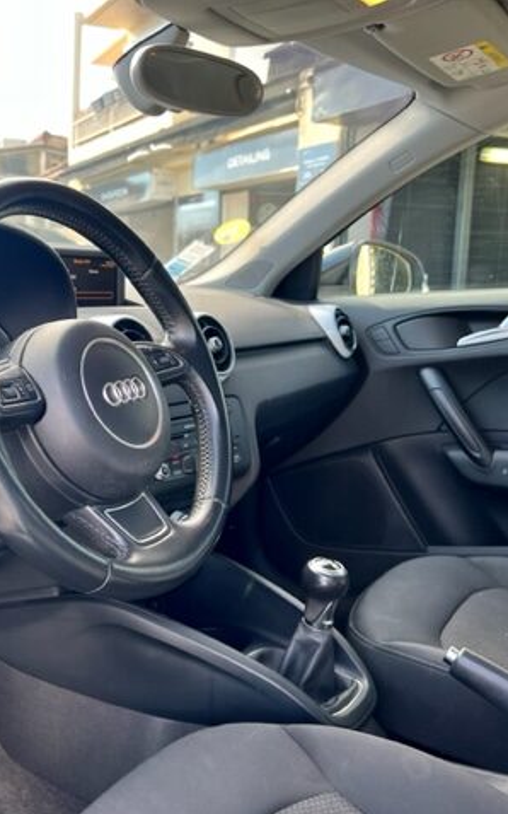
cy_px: 408
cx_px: 102
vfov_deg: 52.8
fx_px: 820
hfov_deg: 33.4
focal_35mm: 37
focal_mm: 5.7
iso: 32
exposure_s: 1/143
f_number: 1.5
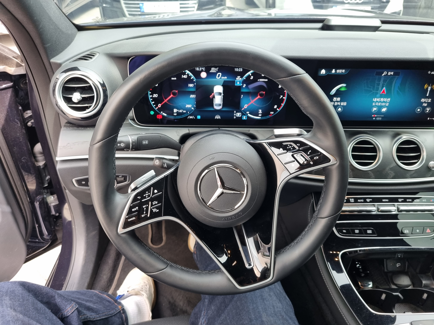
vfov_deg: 53.1
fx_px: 326
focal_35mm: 26
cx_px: 217
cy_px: 162
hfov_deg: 67.3
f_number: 1.8
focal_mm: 5.4
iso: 125
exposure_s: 1/120
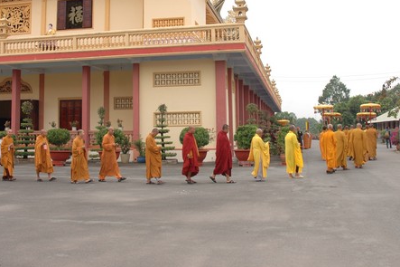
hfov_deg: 49.5
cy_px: 86
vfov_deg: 33.8
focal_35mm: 39
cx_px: 183
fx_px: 433
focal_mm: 18
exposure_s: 1/125
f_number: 5.6
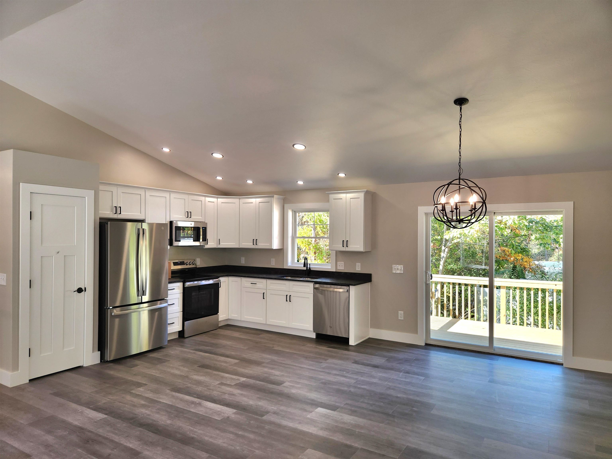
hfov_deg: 73.9
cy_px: 230
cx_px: 306
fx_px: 407
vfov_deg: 58.9
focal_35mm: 23
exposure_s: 1/120
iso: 32
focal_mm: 5.4
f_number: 1.8
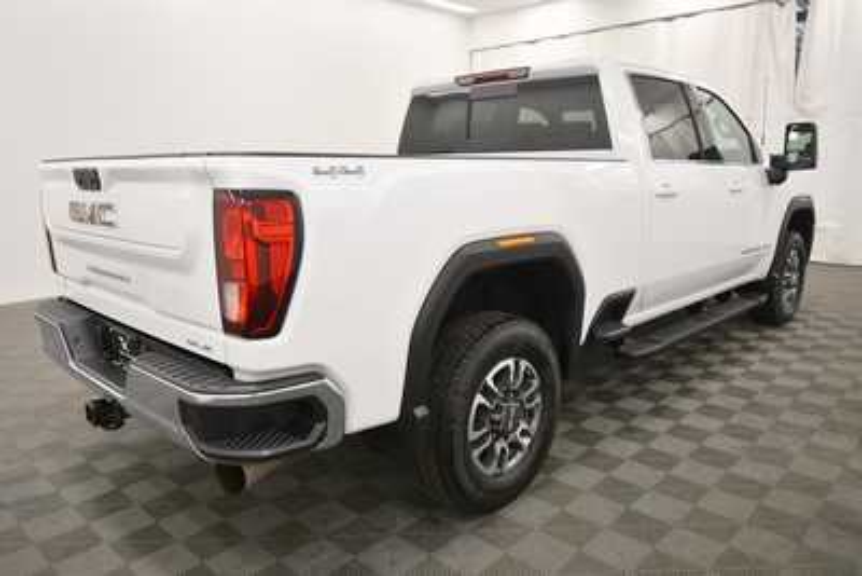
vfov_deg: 51.3
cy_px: 288
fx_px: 599
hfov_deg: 71.5
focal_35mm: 25
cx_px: 431
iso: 800
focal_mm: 17
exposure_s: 1/160
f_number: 5.3
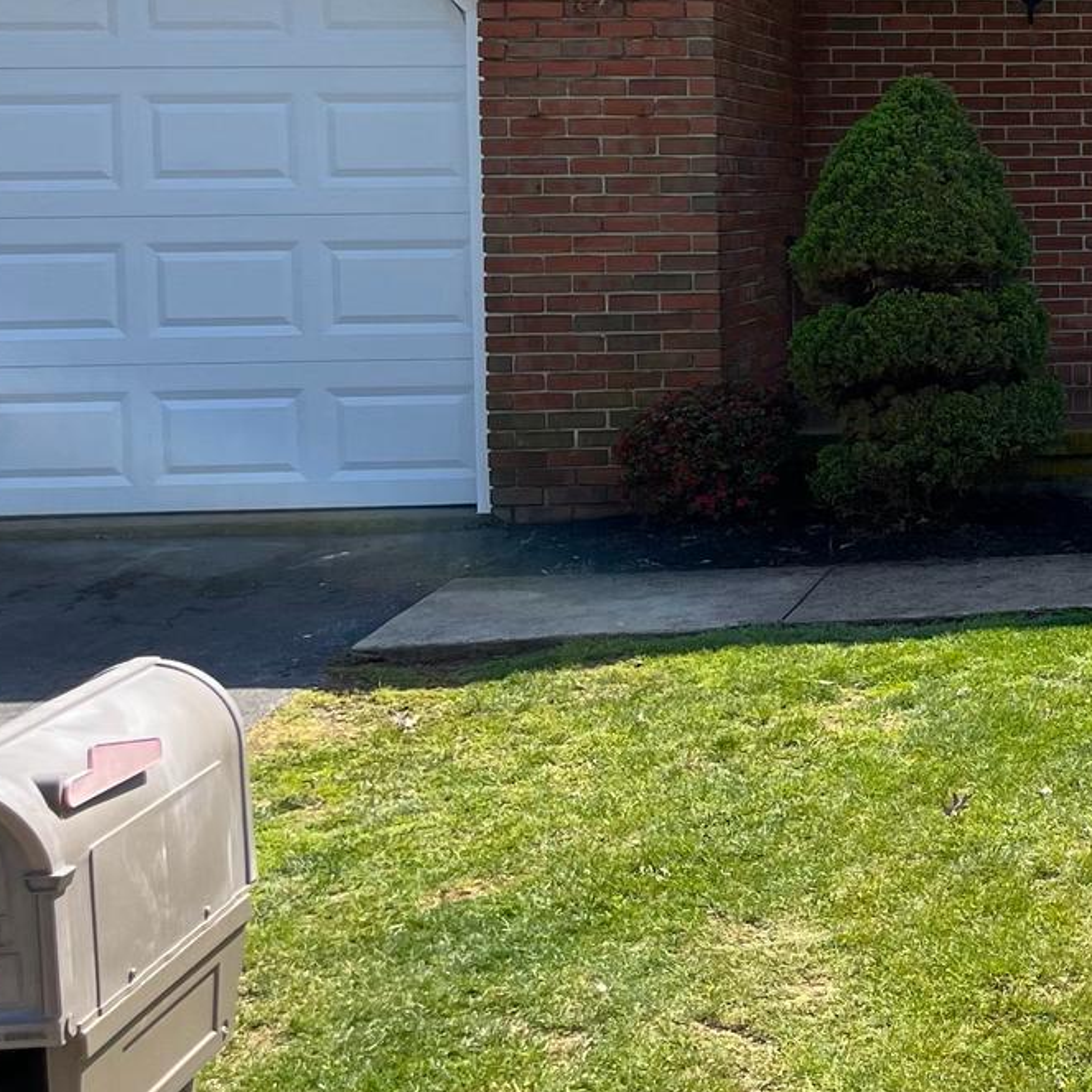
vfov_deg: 24.0
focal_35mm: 71
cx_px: 1504
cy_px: 262
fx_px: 2534
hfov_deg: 21.5
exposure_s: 1/1266
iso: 50
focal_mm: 5.1
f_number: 1.6
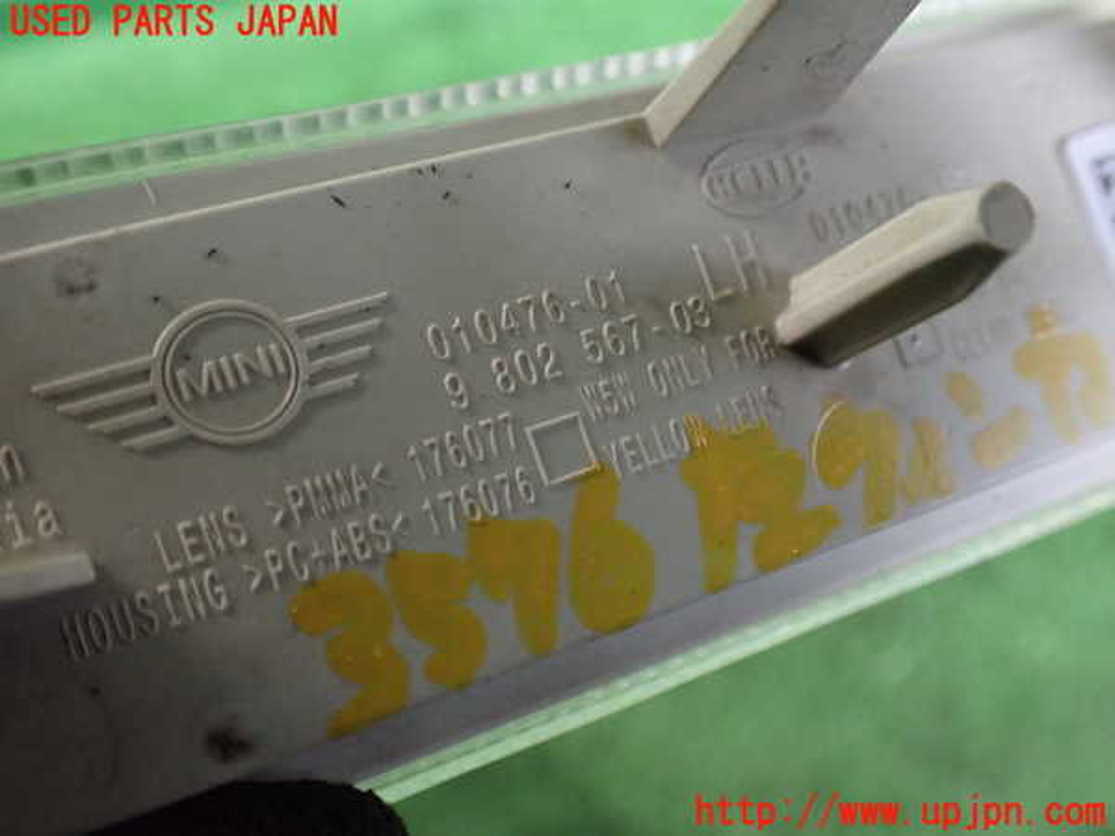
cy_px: 418
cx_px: 558
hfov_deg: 60.0
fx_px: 966
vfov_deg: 46.8
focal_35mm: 30
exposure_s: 1/60
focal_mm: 5.4
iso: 800
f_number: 2.3
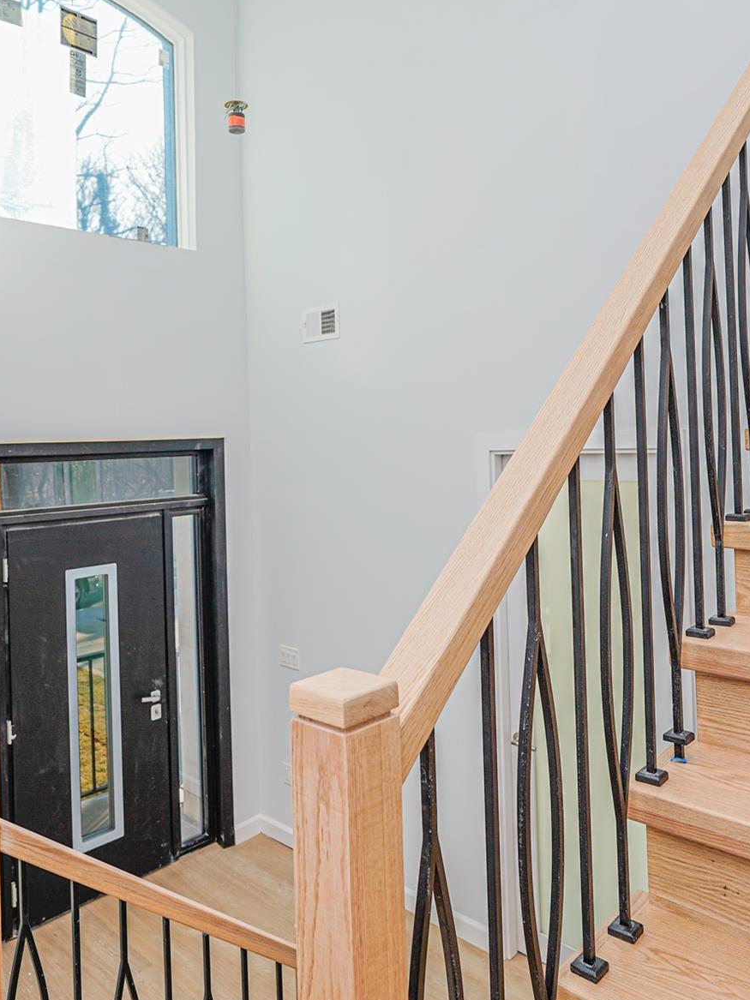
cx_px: 327
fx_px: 780
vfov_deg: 65.0
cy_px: 425
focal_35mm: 27
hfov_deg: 51.2
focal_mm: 16
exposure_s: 1/50
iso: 100
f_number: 5
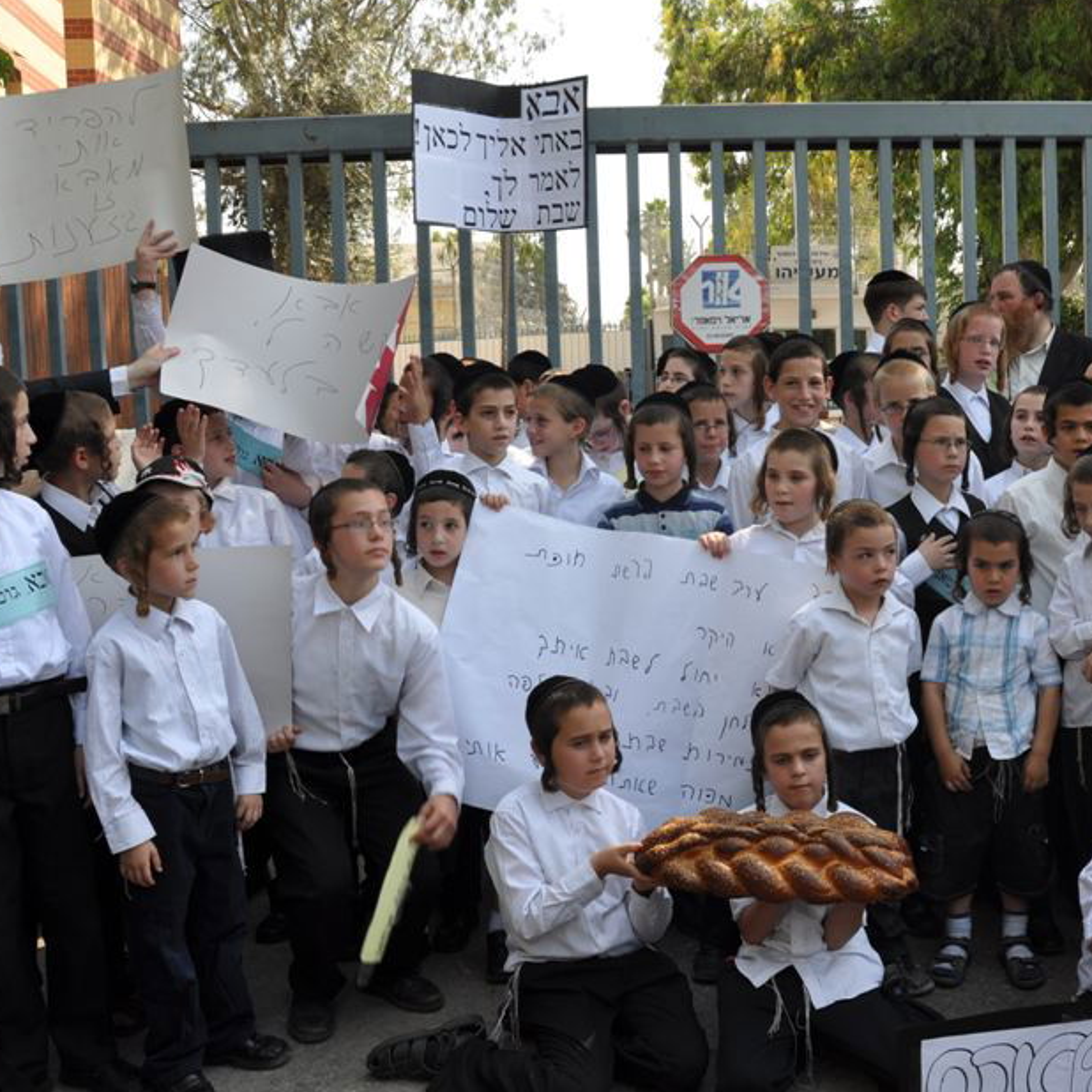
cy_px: 548
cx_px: 765
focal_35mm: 38
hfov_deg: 43.0
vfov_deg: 43.9
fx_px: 1356
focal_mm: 18
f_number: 7.1
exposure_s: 1/200
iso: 200
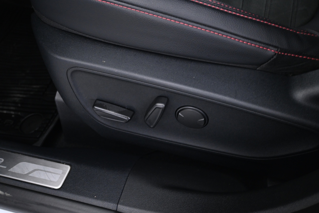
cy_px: 106
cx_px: 160
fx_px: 352
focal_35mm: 40
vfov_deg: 33.6
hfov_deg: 48.7
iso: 1600
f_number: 4.5
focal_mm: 26.5
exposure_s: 1/4
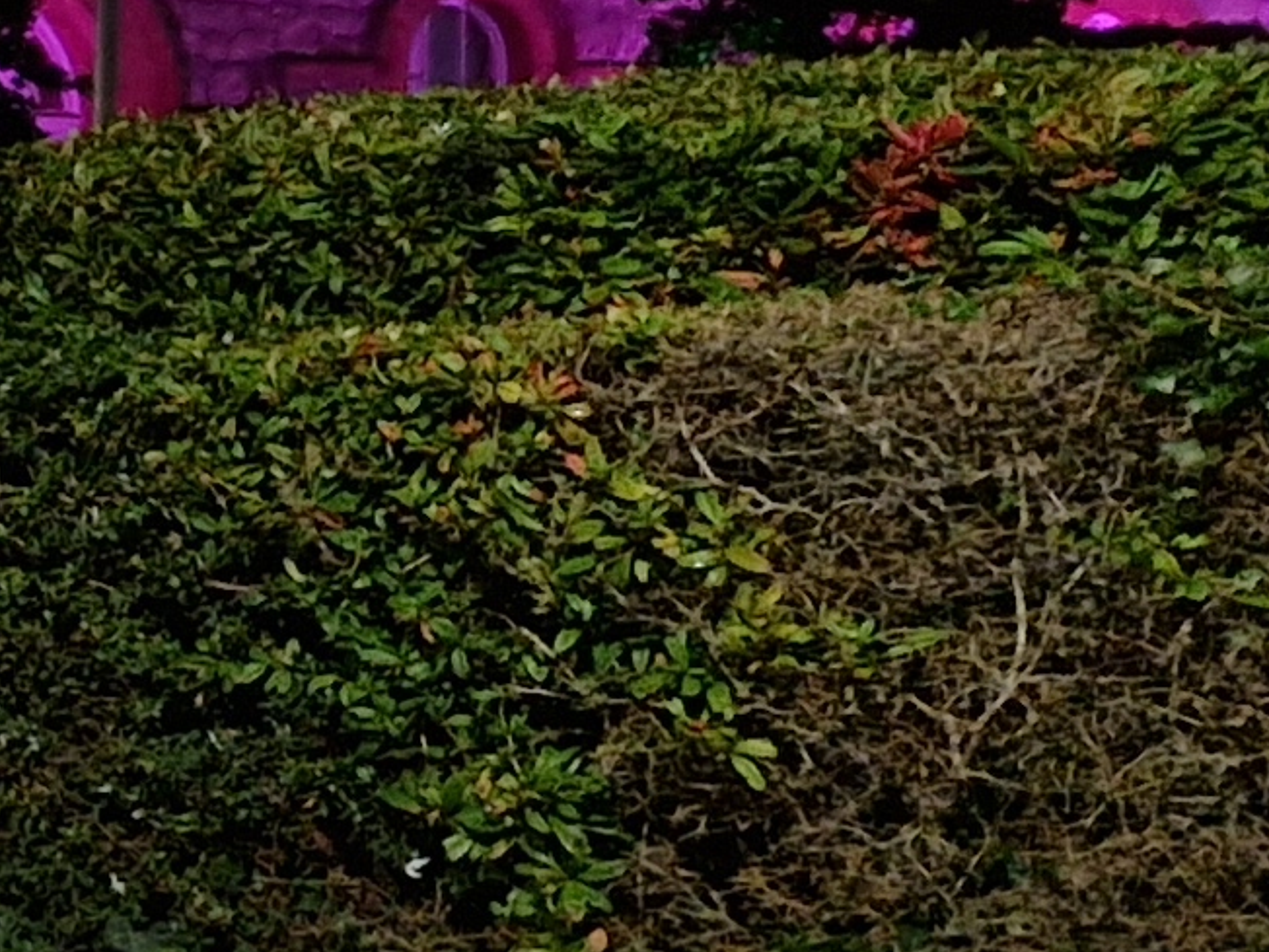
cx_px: -2491
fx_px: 5169
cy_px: 598
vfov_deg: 10.5
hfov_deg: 10.3
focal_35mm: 141
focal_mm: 5.4
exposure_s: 1/25
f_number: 1.8
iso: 500
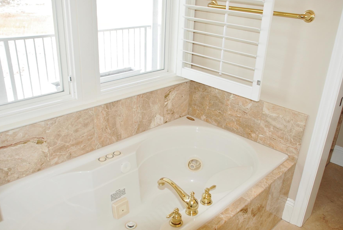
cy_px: 125
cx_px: 177
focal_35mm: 33
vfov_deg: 40.0
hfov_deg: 57.2
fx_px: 315
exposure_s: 1/125
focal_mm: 20
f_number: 3.8
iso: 200
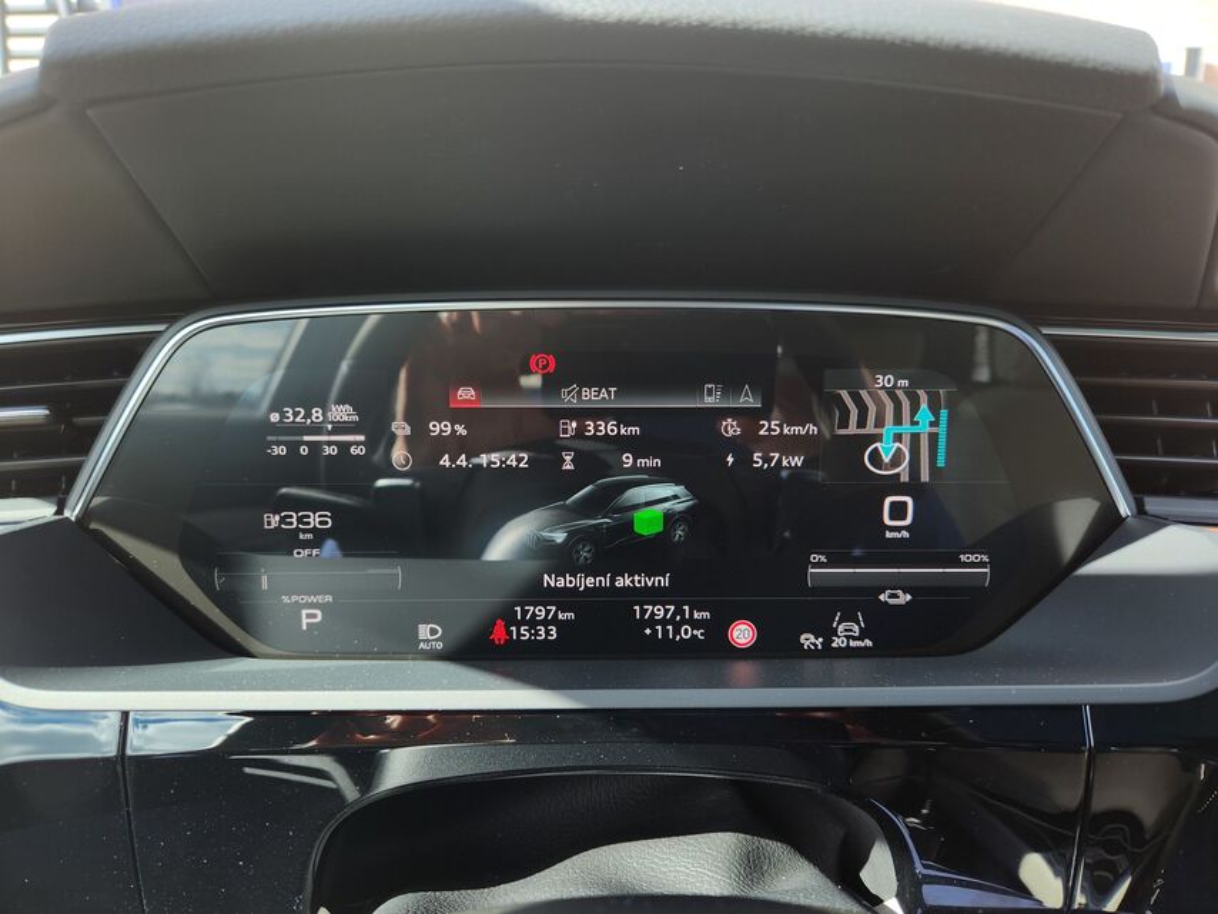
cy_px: 457
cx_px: 609
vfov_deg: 58.9
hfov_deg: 73.9
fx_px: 810
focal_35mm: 23
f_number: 1.8
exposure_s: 1/132
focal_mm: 5.4
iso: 20
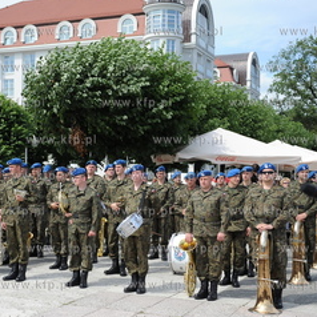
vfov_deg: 28.6
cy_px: 157
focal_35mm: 60
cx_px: 108
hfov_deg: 28.4
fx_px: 622
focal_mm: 42
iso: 400
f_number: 2.8
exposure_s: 1/5000
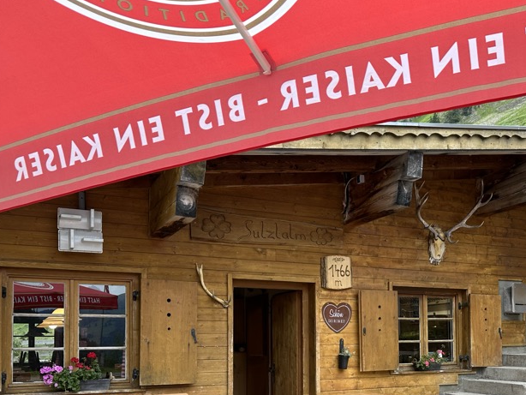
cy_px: 323
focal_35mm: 40
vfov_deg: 34.7
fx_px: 608
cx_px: 371
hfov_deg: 45.7
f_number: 1.78
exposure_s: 1/231
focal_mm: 6.86
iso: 64
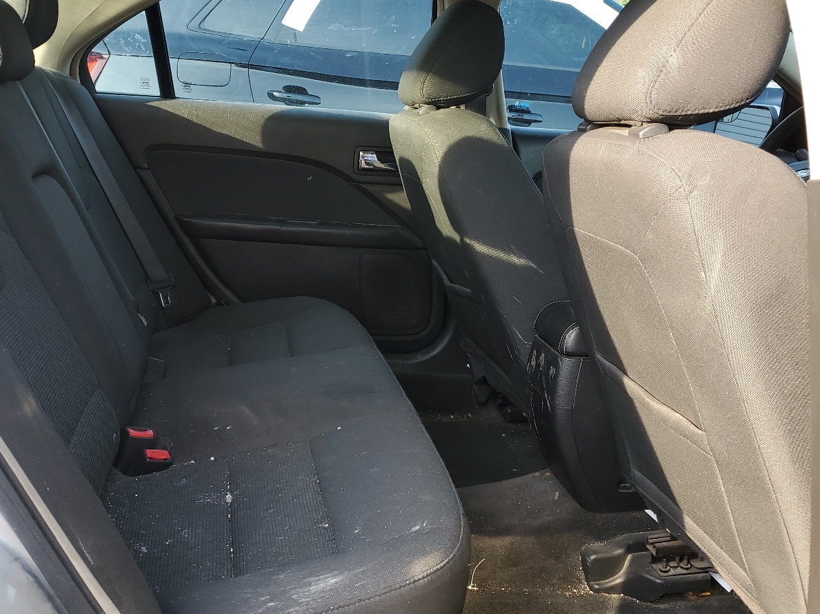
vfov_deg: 40.7
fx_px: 829
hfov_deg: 52.4
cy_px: 317
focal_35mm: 35
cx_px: 337
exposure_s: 1/196
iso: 50
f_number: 1.5
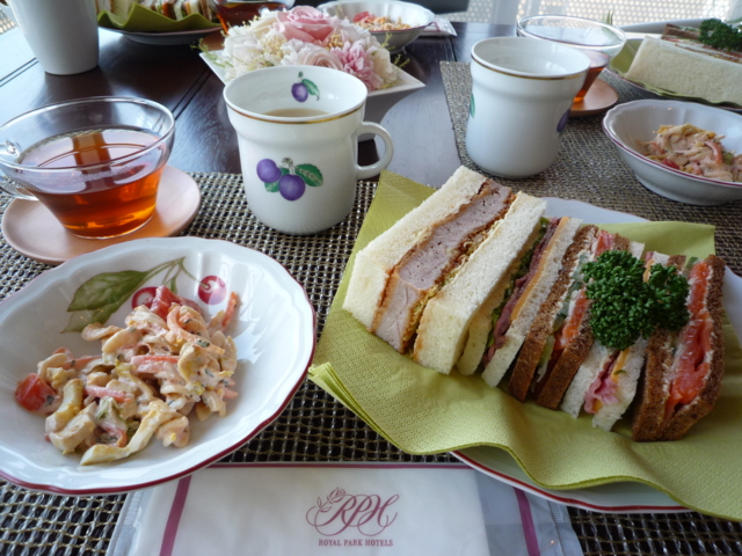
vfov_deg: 54.9
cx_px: 371
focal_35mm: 25
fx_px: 536
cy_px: 278
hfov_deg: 69.4
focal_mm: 4.4
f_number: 2.8
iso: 100
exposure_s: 1/80
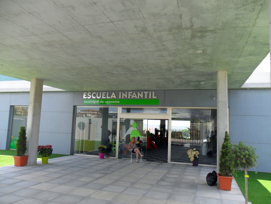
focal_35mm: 27
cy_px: 102
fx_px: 211
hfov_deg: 65.3
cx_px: 136
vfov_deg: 51.4
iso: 100
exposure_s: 1/250
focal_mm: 4.9
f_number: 3.5
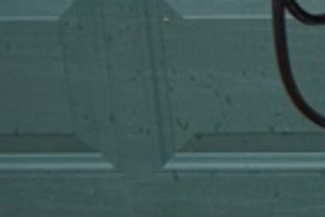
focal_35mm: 153
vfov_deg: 8.9
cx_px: 632
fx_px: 1381
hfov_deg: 12.1
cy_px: 25
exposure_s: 1/80
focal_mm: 24
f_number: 4.5
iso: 400
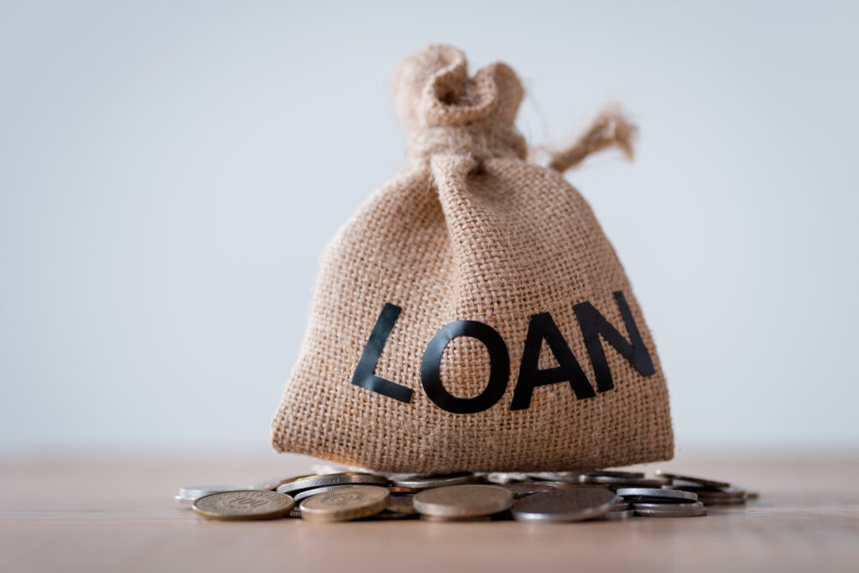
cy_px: 286
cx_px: 430
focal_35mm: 105
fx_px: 2506
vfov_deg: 13.0
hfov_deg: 19.5
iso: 100
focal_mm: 105
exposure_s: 1/200
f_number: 5.6
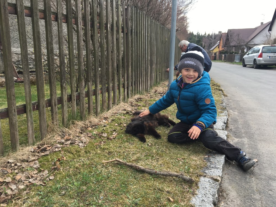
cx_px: 138
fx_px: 231
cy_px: 104
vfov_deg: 48.2
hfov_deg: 61.7
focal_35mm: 29
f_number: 2.2
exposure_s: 1/250
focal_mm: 4.15
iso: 25
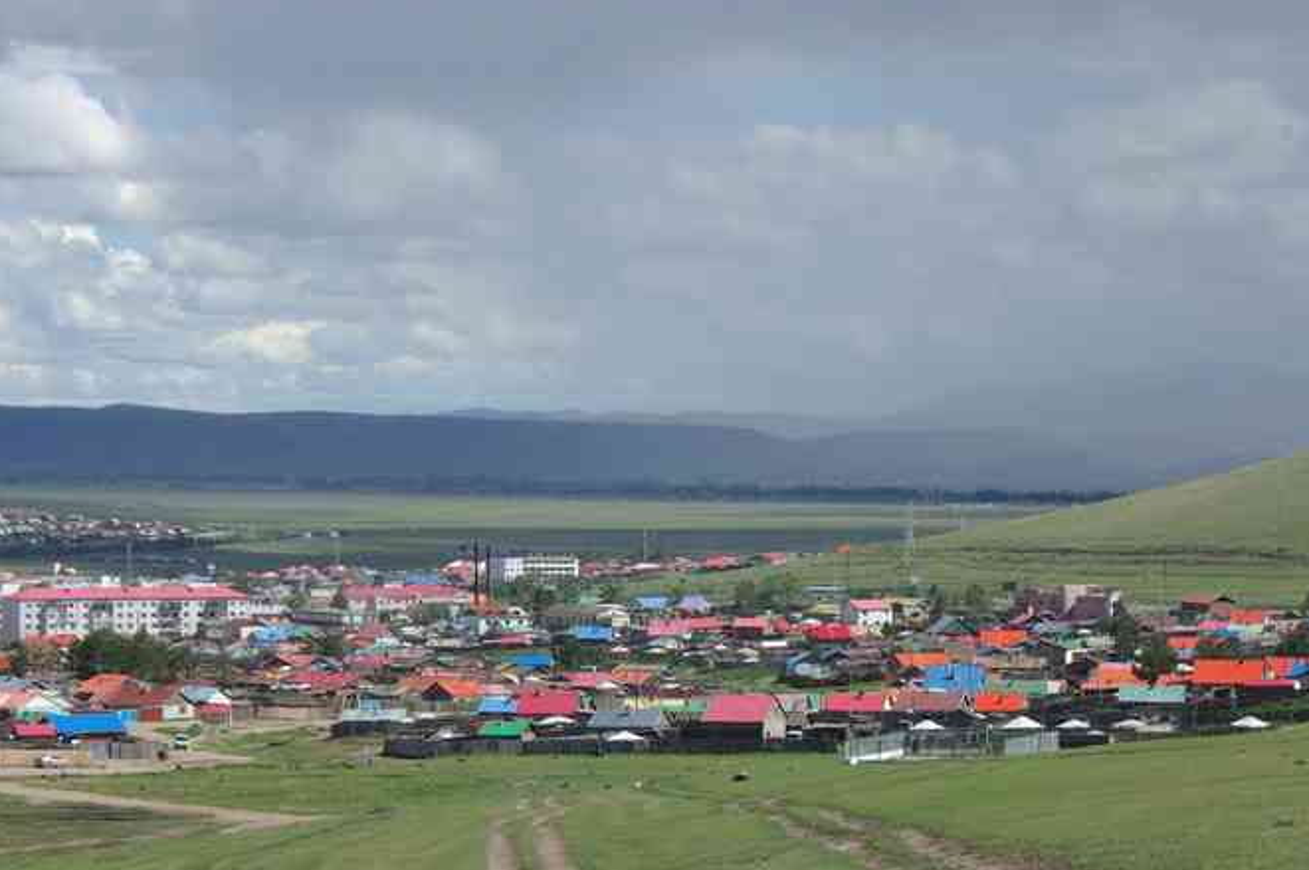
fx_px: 5366
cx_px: 638
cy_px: 642
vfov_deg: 9.2
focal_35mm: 148
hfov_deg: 13.9
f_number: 9.5
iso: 100
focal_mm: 65
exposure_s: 1/250
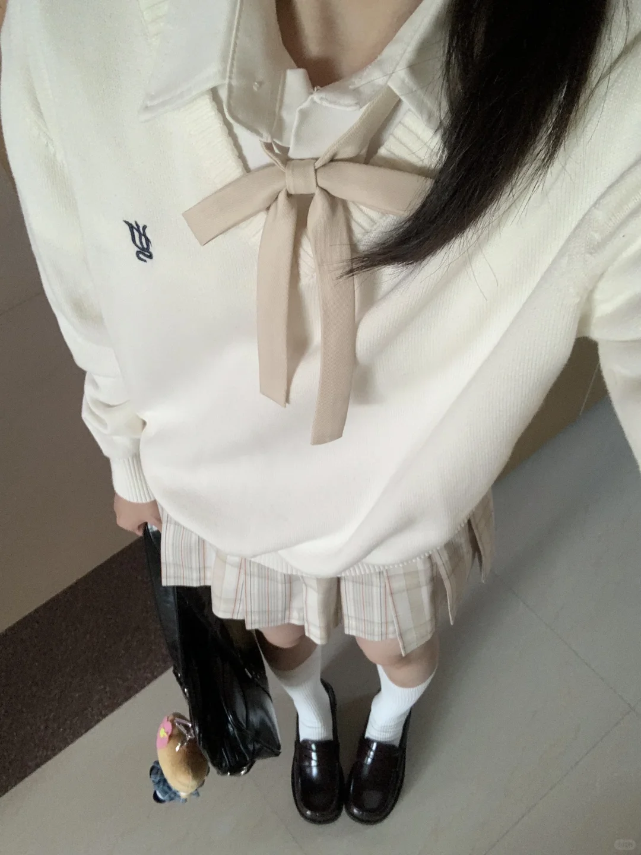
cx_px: 320
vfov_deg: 56.8
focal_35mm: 32
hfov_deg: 44.2
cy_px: 428
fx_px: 790
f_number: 2.2
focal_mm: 2.87
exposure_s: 1/60
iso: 250
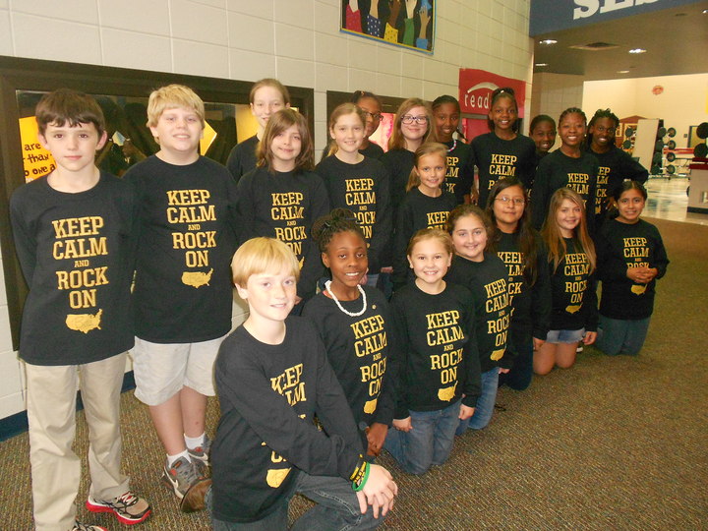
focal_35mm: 29
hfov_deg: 61.7
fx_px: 593
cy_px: 266
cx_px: 354
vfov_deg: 48.2
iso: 500
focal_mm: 5.1
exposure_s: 1/25
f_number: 3.4
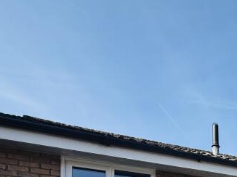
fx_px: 301
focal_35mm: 44
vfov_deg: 25.3
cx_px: 271
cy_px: 262
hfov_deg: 35.5
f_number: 2.2
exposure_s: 1/1211
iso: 80
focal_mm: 2.22
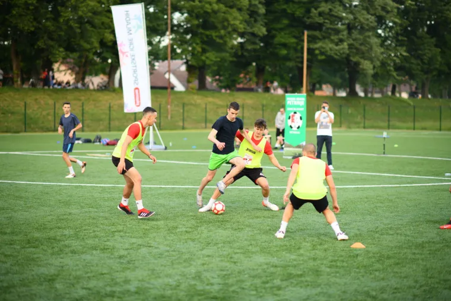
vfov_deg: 16.1
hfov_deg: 23.9
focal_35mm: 85
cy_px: 150
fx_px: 1065
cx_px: 226
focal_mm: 85
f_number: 2
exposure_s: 1/1000
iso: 400
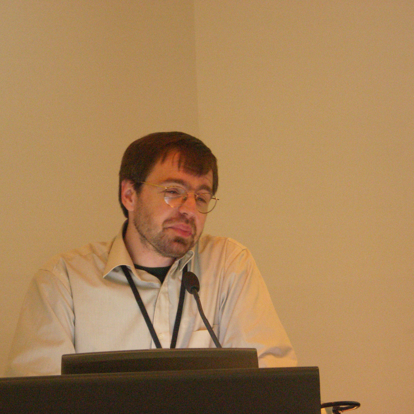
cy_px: 207
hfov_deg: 13.1
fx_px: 1800
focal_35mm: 133
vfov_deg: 13.1
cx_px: 198
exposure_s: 1/13
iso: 800
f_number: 3.2
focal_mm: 28.8
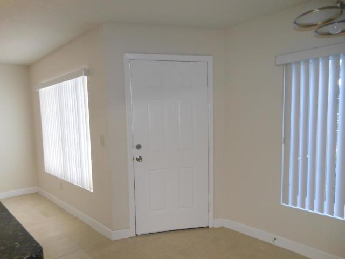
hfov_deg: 69.4
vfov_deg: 54.9
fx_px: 249
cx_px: 172
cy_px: 130
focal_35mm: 25
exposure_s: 1/30
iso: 320
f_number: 3.2
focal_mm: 4.5
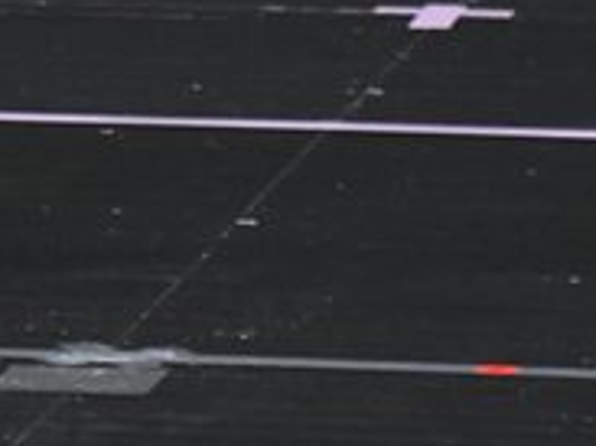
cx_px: -308
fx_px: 26239
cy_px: -361
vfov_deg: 1.0
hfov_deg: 1.3
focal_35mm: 1525
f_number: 5.6
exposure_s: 1/400
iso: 4000
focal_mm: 250
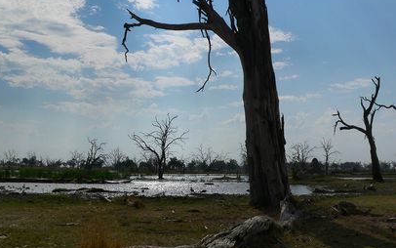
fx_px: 507
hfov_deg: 42.4
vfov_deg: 27.2
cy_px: 77
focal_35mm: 47
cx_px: 153
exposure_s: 1/1000
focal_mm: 6
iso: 80
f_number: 8
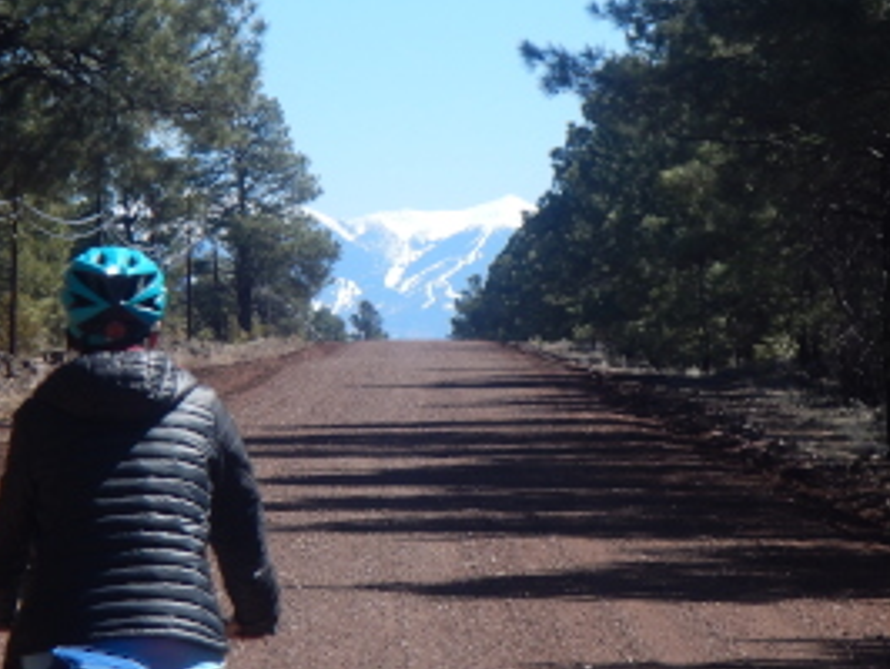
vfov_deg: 6.3
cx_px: 395
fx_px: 6099
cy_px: 294
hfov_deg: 8.3
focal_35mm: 237
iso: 125
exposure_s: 1/640
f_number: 4.8
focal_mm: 25
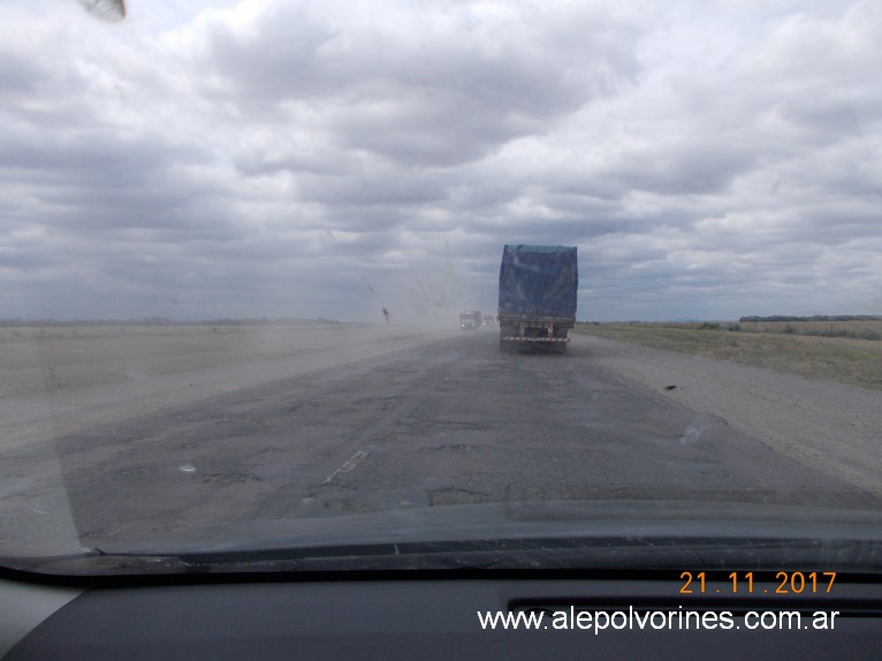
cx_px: 441
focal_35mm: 28
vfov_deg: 49.7
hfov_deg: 63.5
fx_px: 713
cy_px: 330
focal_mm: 4
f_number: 5.4
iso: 80
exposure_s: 1/500
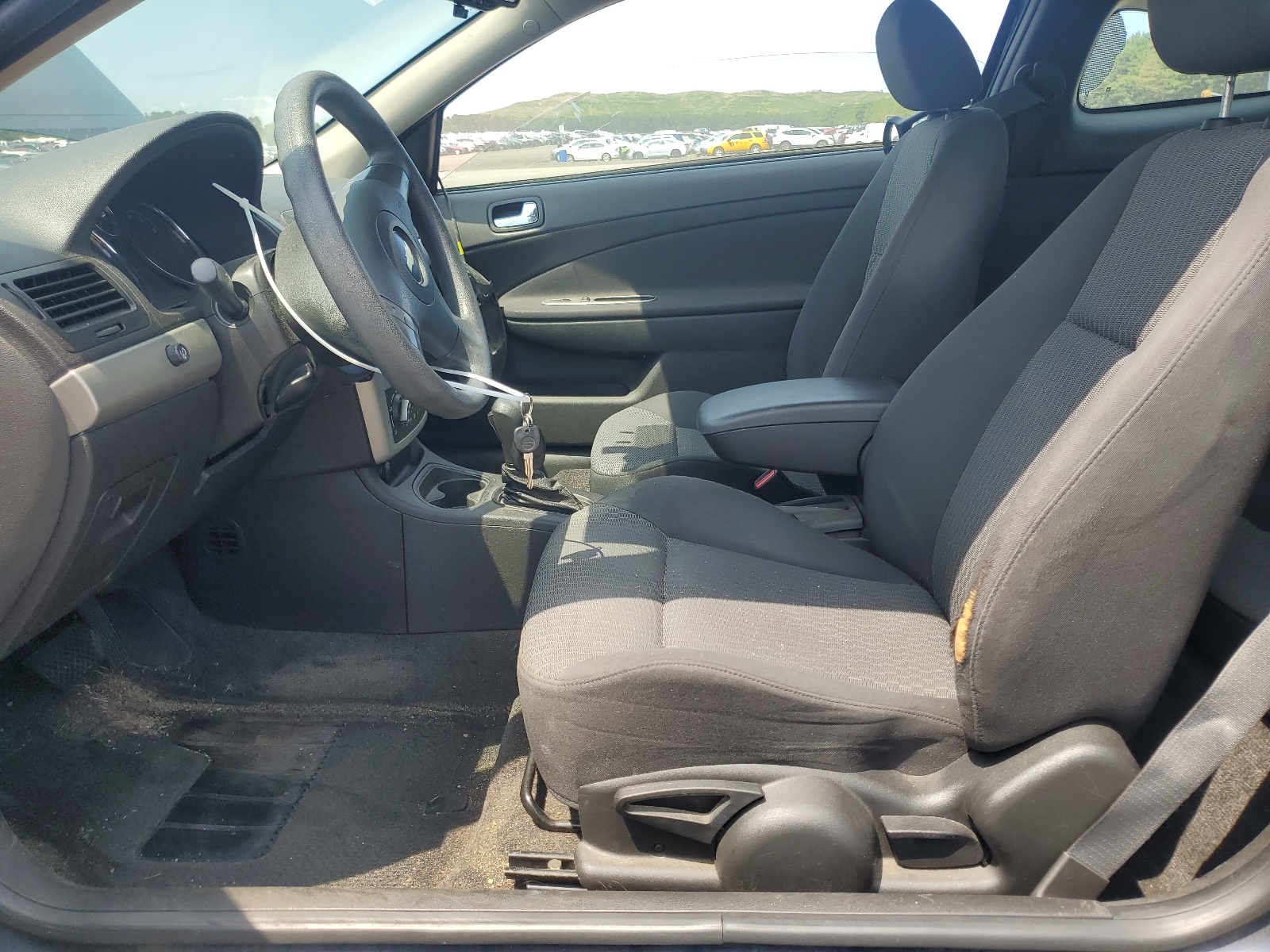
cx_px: 635
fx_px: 954
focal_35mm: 26
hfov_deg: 67.3
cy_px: 476
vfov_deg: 53.1
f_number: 1.5
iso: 50
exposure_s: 1/833
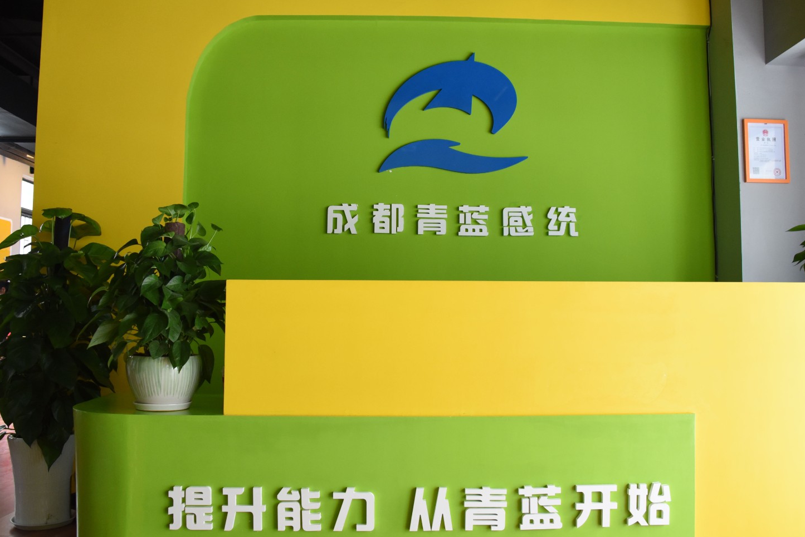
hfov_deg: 60.2
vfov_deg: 42.4
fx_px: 694
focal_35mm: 31
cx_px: 424
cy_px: 268
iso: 2500
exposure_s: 1/80
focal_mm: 28
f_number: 4.5
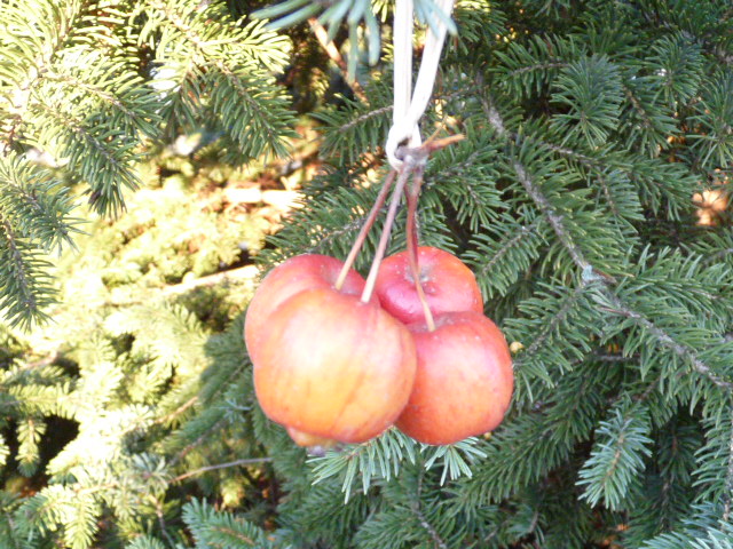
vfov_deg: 32.2
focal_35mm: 45
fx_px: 953
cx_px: 366
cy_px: 274
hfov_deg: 42.1
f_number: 2.8
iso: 400
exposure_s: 1/100
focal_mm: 4.8
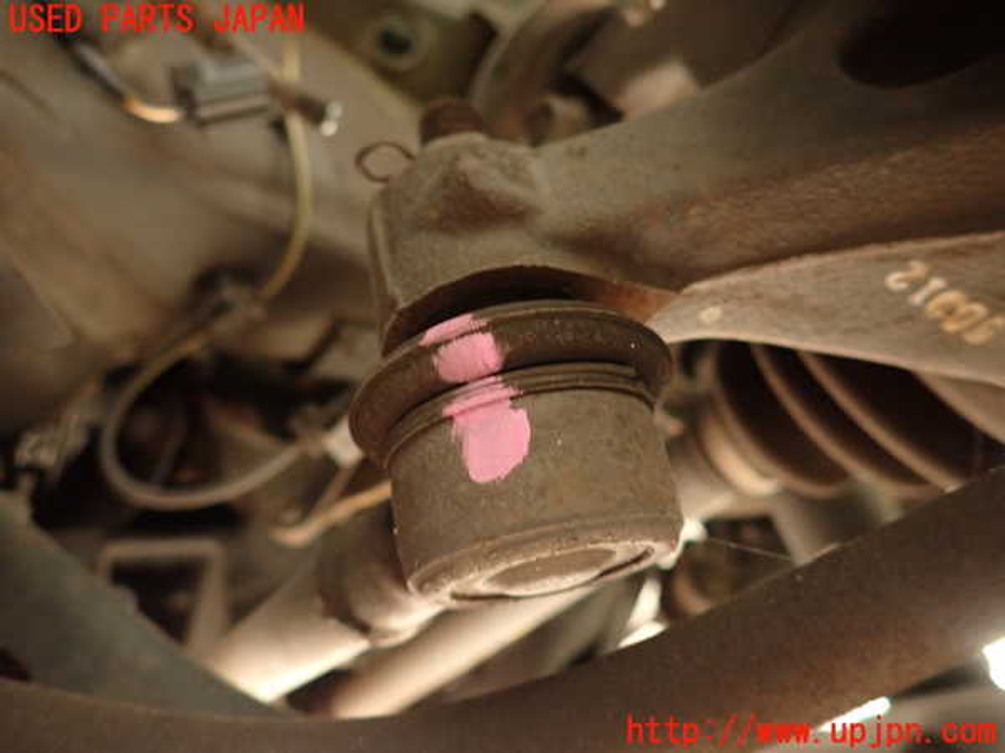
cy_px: 376
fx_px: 726
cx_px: 502
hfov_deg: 69.4
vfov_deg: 54.9
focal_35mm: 25
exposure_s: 1/30
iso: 400
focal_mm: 4.5
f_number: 2
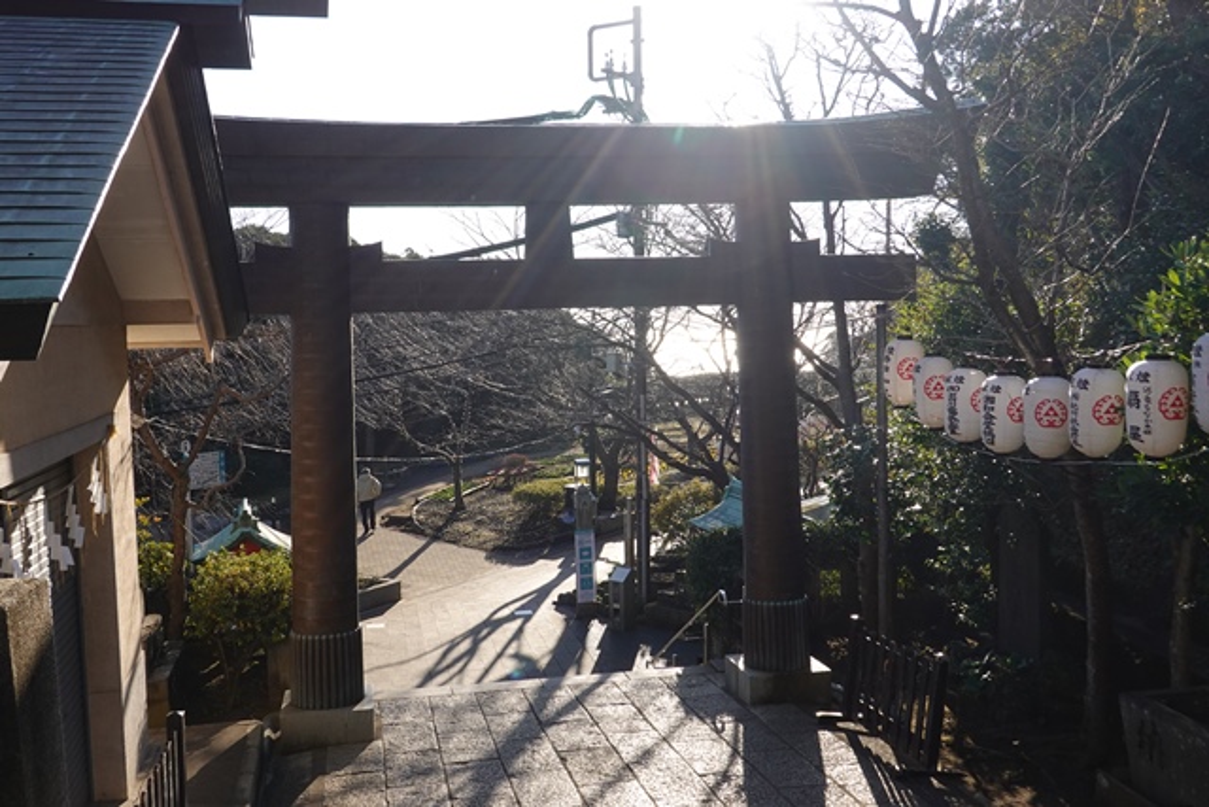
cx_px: 604
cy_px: 404
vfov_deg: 36.0
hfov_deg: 51.9
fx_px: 1243
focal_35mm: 37
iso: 250
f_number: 5.6
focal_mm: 13.56
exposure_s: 1/500
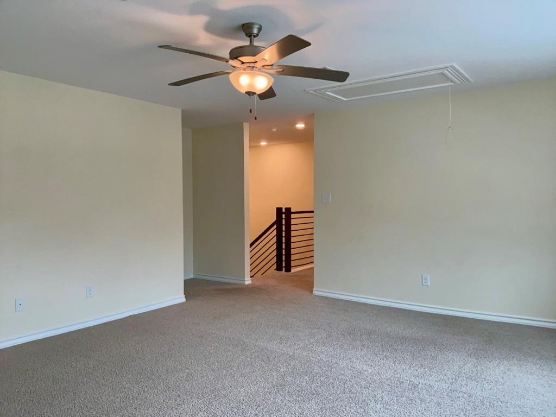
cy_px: 208
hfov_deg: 65.3
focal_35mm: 27
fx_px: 434
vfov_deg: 51.4
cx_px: 278
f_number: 1.8
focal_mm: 3
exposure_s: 1/100
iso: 64
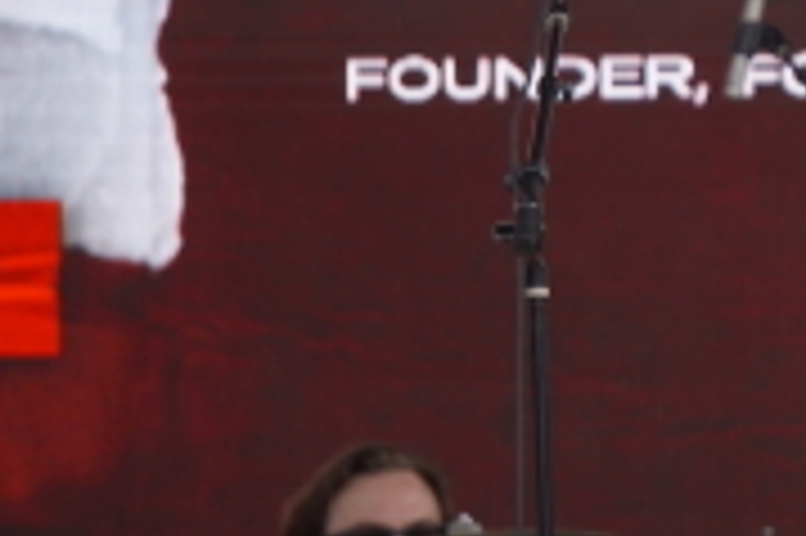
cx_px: 910
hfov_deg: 3.2
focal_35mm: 646
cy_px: -14
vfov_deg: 2.1
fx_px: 14455
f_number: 6.3
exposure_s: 1/320
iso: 250
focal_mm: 171
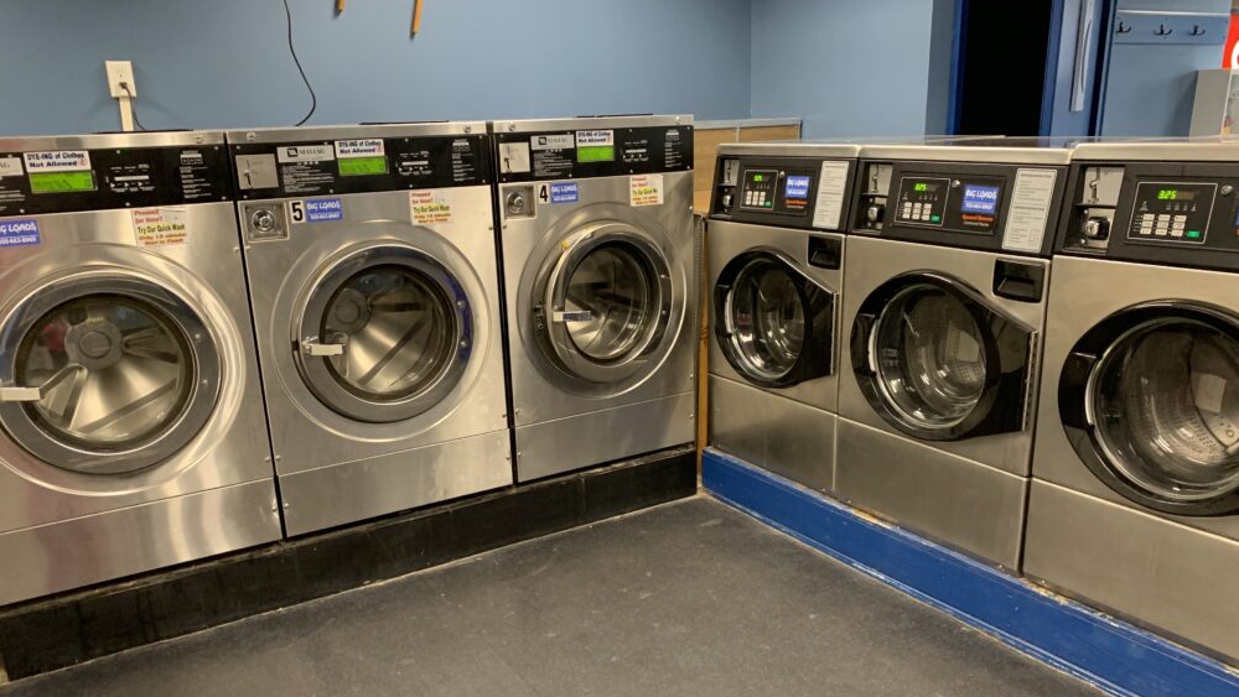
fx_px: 953
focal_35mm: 29
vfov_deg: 39.9
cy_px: 437
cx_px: 633
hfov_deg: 66.0
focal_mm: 4.25
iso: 400
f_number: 1.8
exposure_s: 1/42
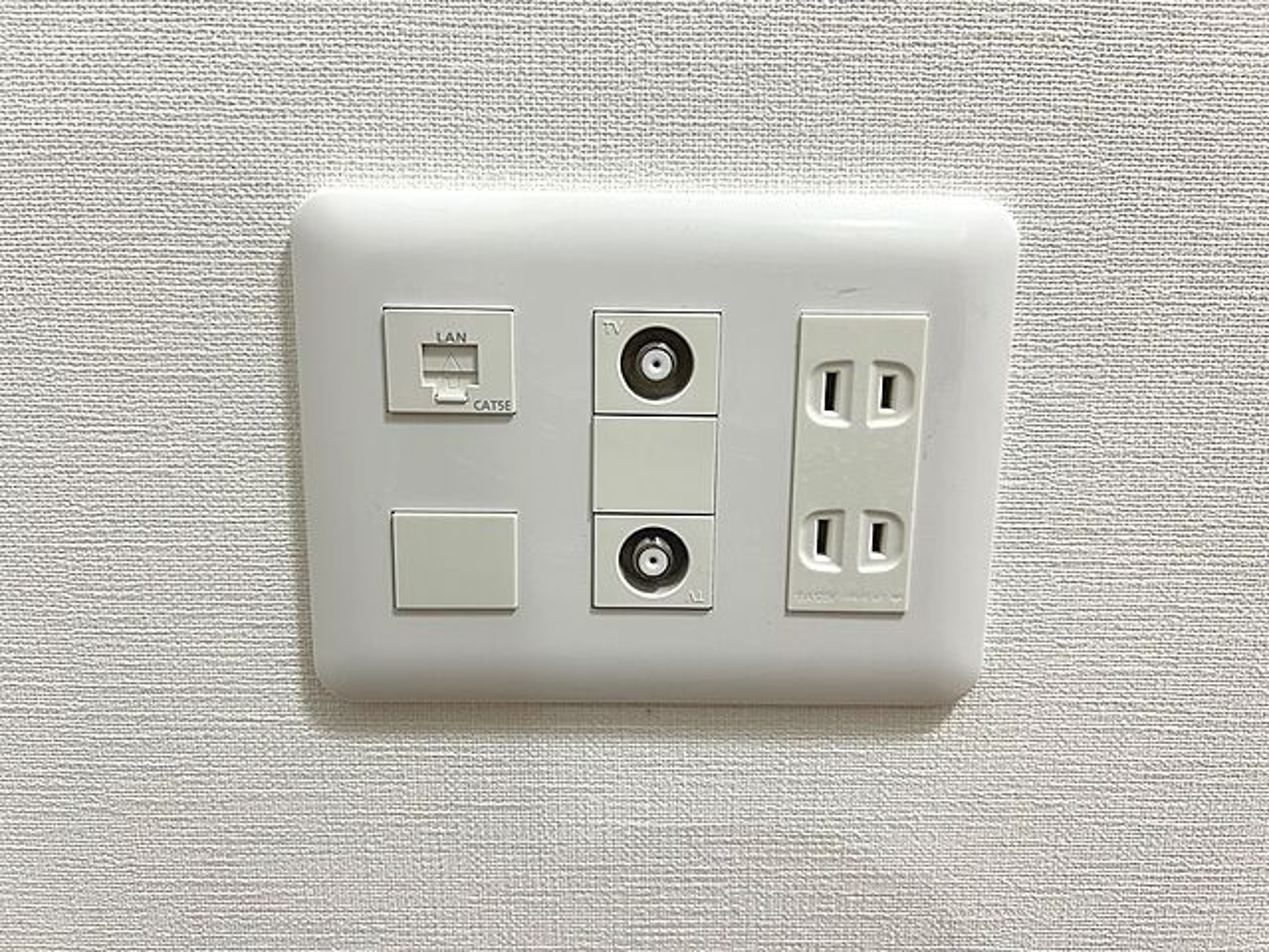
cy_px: 476
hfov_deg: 67.3
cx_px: 634
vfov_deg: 53.1
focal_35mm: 26
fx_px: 953
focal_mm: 5.7
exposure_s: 1/100
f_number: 1.5
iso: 125
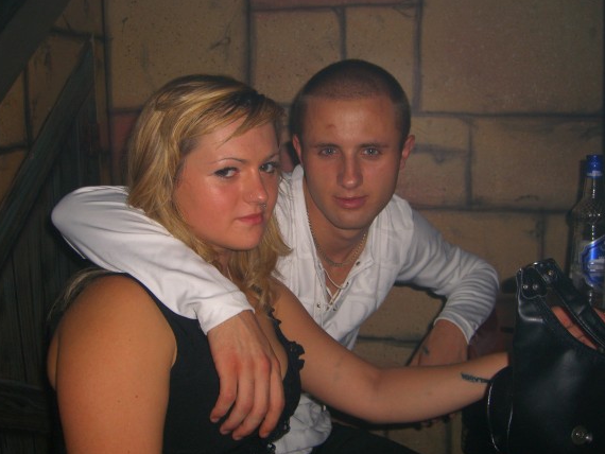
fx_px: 699
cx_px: 288
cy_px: 228
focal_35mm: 40
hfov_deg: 46.8
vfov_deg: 36.0
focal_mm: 7.9
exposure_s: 1/60
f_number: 2.8
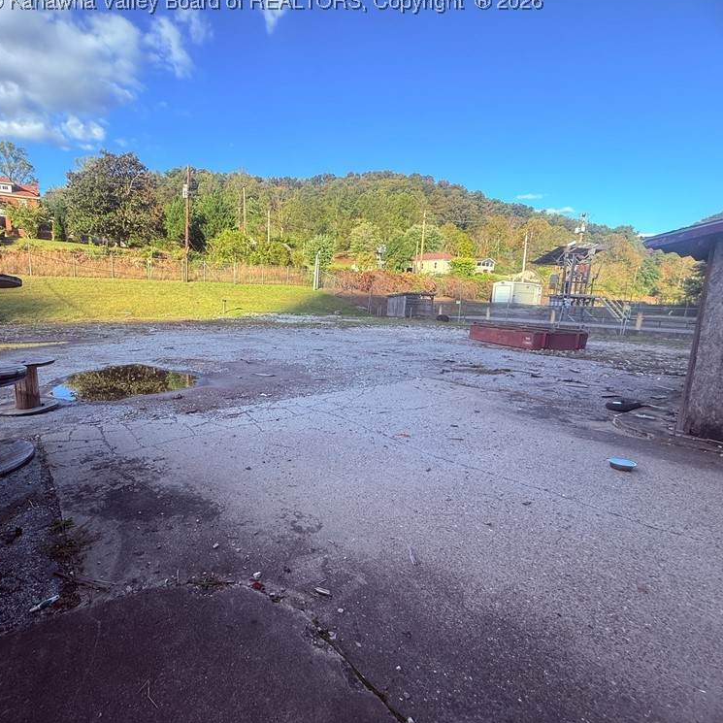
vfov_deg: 84.0
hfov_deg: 82.2
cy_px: 360
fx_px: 402
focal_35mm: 17
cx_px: 265
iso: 50
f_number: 2.2
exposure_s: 1/395
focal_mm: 2.22
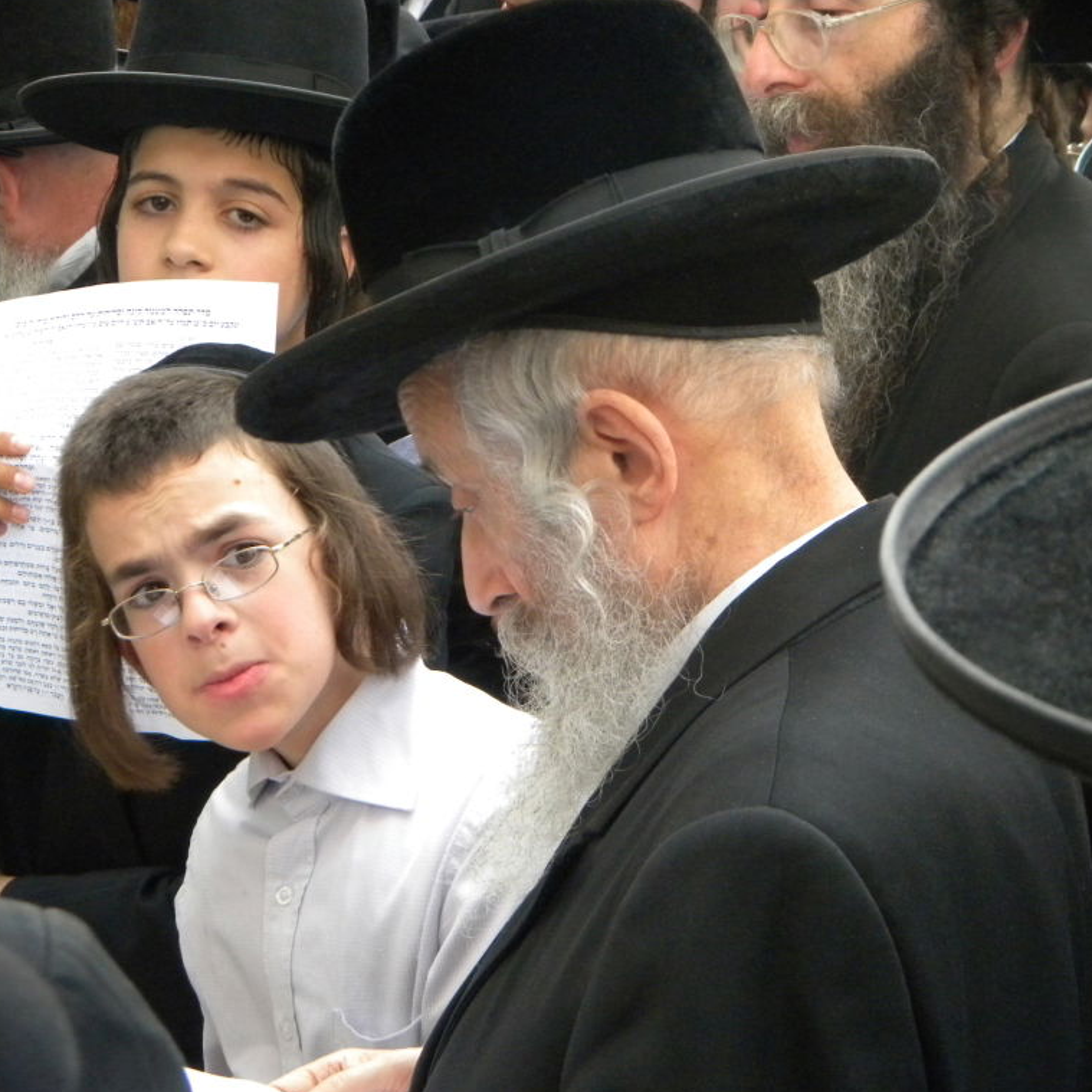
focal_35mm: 99
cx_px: 729
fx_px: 3533
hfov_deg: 17.5
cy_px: 547
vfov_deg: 17.6
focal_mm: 15.1
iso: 400
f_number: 4.5
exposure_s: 1/216
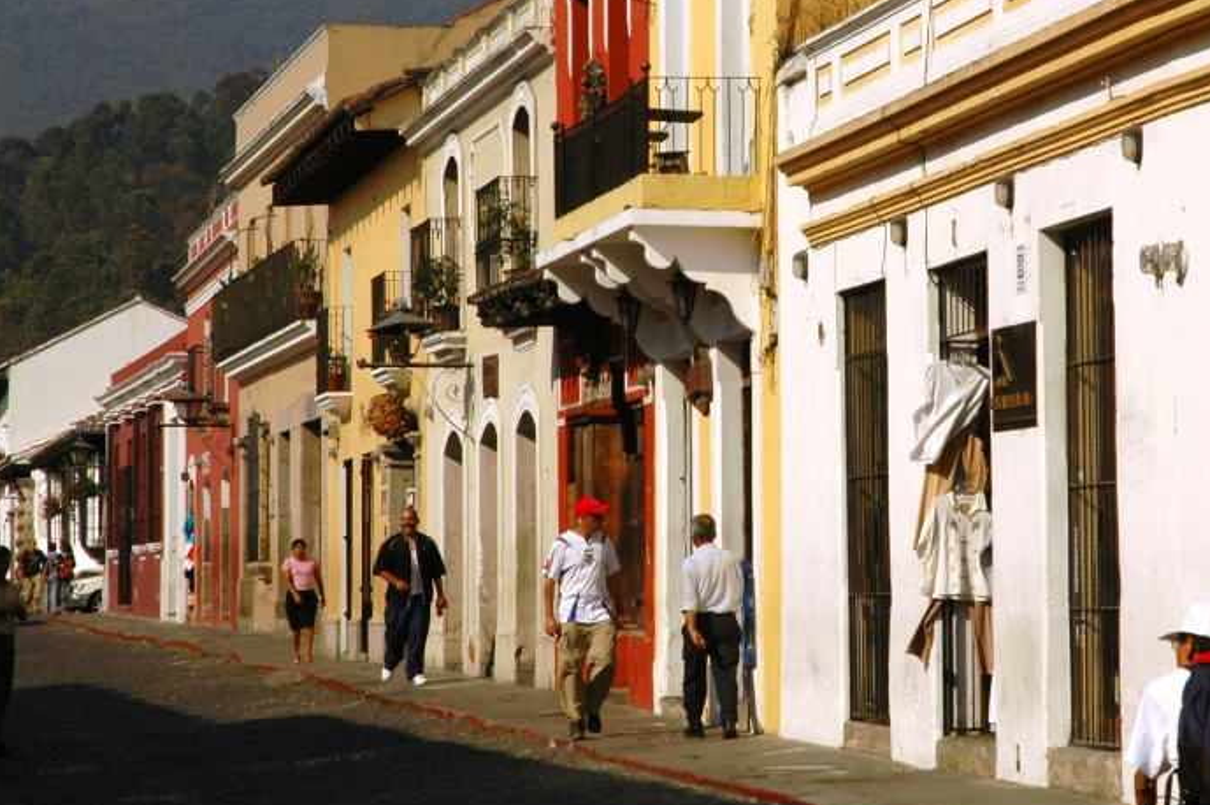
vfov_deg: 8.8
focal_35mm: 156
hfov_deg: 13.2
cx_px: 834
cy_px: 221
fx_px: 5238
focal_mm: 70
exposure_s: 1/640
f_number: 14
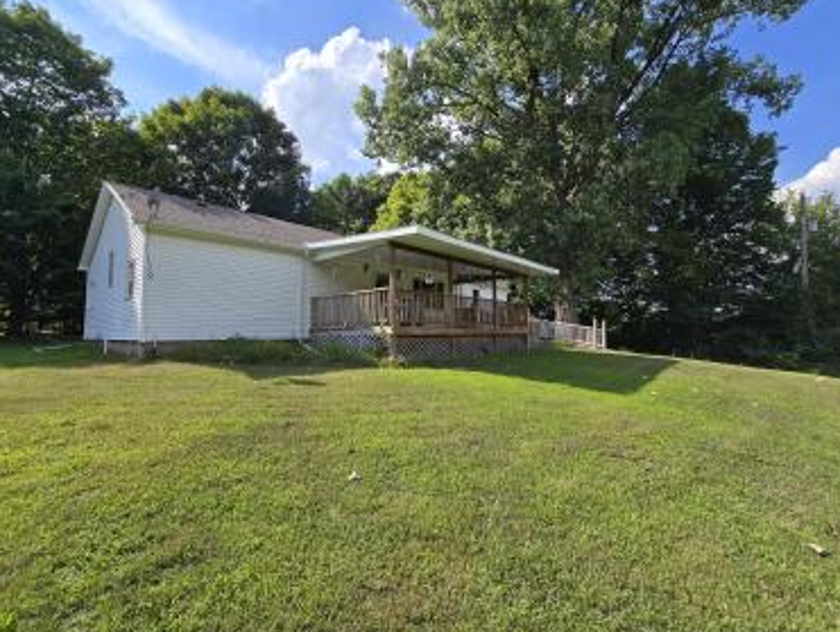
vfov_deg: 85.8
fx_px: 340
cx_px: 417
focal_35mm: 14
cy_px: 317
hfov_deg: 102.0
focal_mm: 2.2
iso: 50
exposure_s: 1/1957
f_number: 2.2
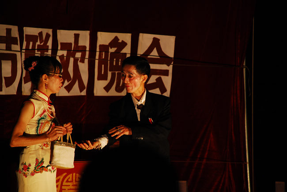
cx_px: 144
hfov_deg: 10.1
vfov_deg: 6.8
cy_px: 96
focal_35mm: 202
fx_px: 1616
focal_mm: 135
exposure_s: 1/30
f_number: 5.6
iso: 400
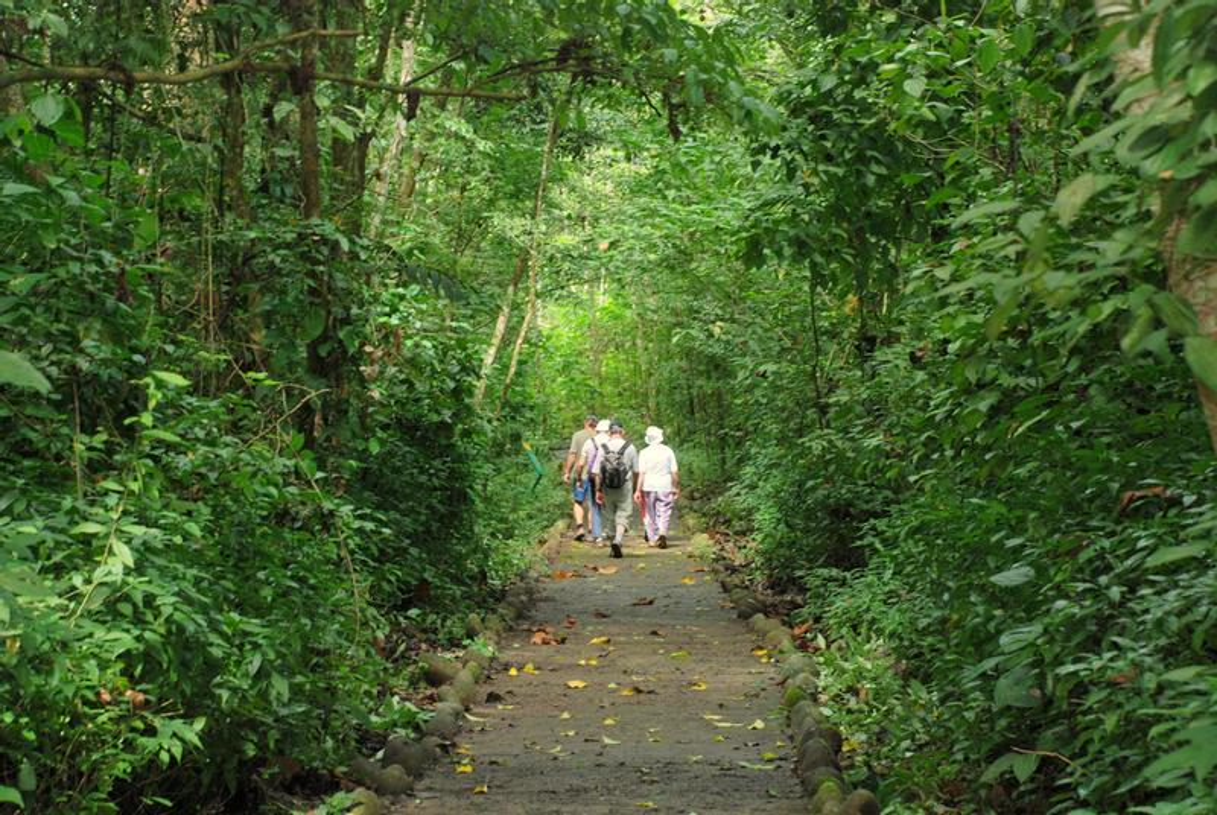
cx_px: 608
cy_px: 408
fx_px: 3149
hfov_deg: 21.9
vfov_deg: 14.8
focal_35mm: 93
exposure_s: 1/60
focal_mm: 62
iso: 320
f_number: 5.3
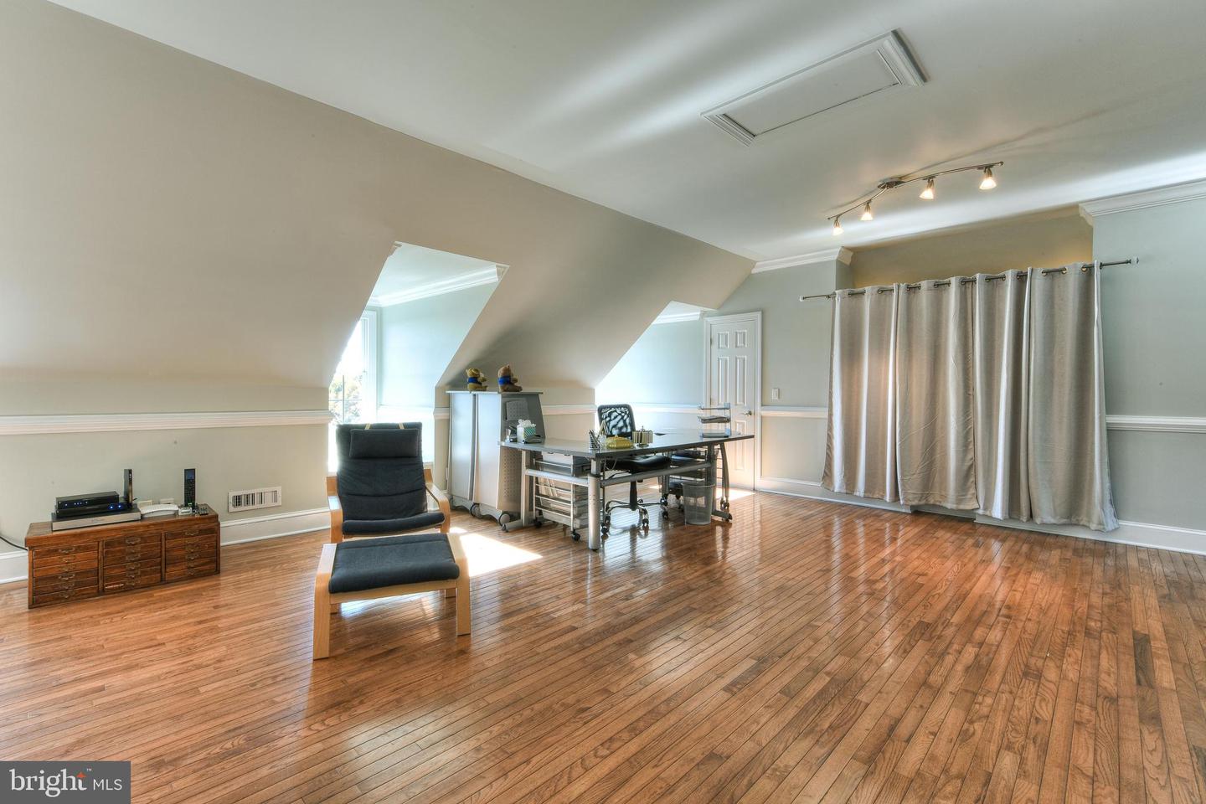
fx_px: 536
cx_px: 603
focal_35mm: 16
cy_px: 402
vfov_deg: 73.7
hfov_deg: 96.7
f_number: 22
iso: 100
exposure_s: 1
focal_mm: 16
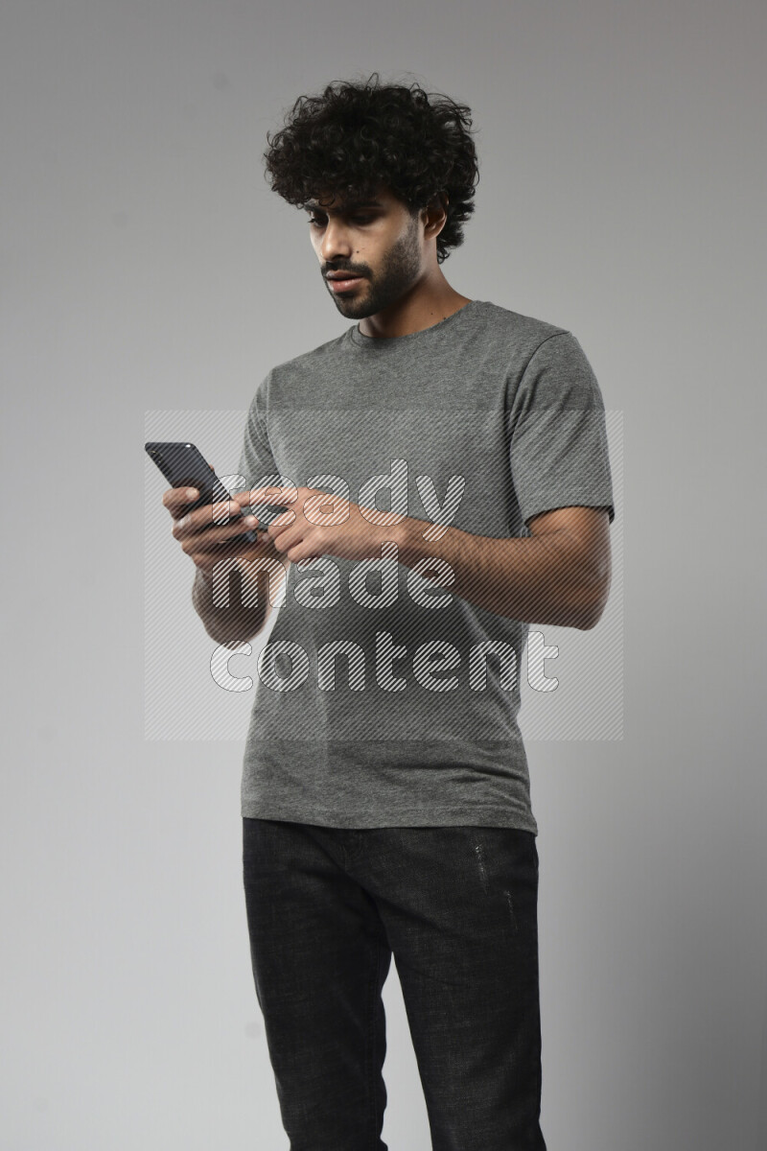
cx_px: 384
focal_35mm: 56
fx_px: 1790
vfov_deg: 35.6
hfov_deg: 24.2
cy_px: 576
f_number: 6.3
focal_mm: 56
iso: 400
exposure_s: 1/125
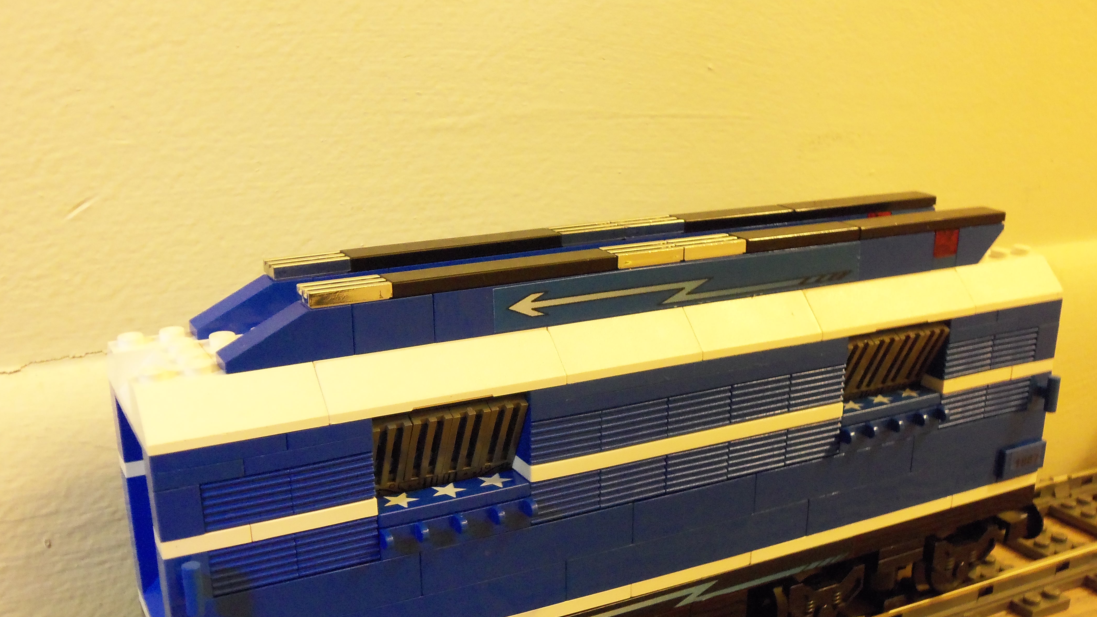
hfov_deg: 49.4
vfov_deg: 28.8
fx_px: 1193
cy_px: 403
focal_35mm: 41
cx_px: 547
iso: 400
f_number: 3.6
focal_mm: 6.7
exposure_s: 1/3.2
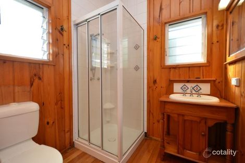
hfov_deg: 100.4
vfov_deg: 77.3
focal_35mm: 15
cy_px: 82
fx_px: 102
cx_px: 122
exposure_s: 1/60
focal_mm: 10
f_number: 4
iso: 280
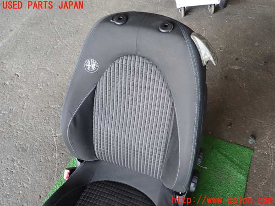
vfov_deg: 44.2
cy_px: 103
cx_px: 138
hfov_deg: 56.8
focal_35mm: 32
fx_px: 254
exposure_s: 1/60
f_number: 2.4
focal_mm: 5.79
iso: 125
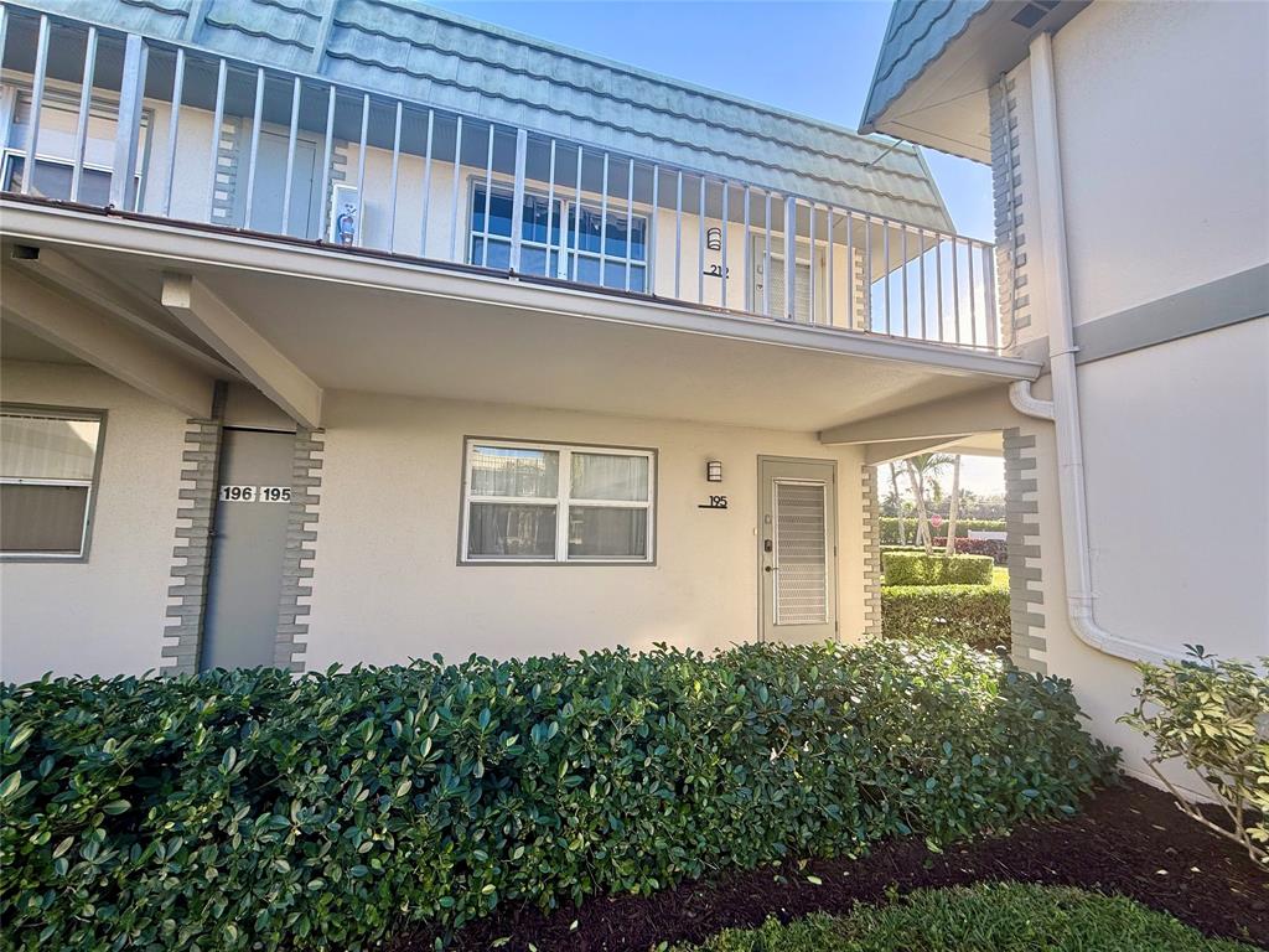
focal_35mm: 14
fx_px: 513
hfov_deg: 102.1
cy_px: 476
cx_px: 634
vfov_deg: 85.7
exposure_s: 1/372
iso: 64
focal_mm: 2.22
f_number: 2.2
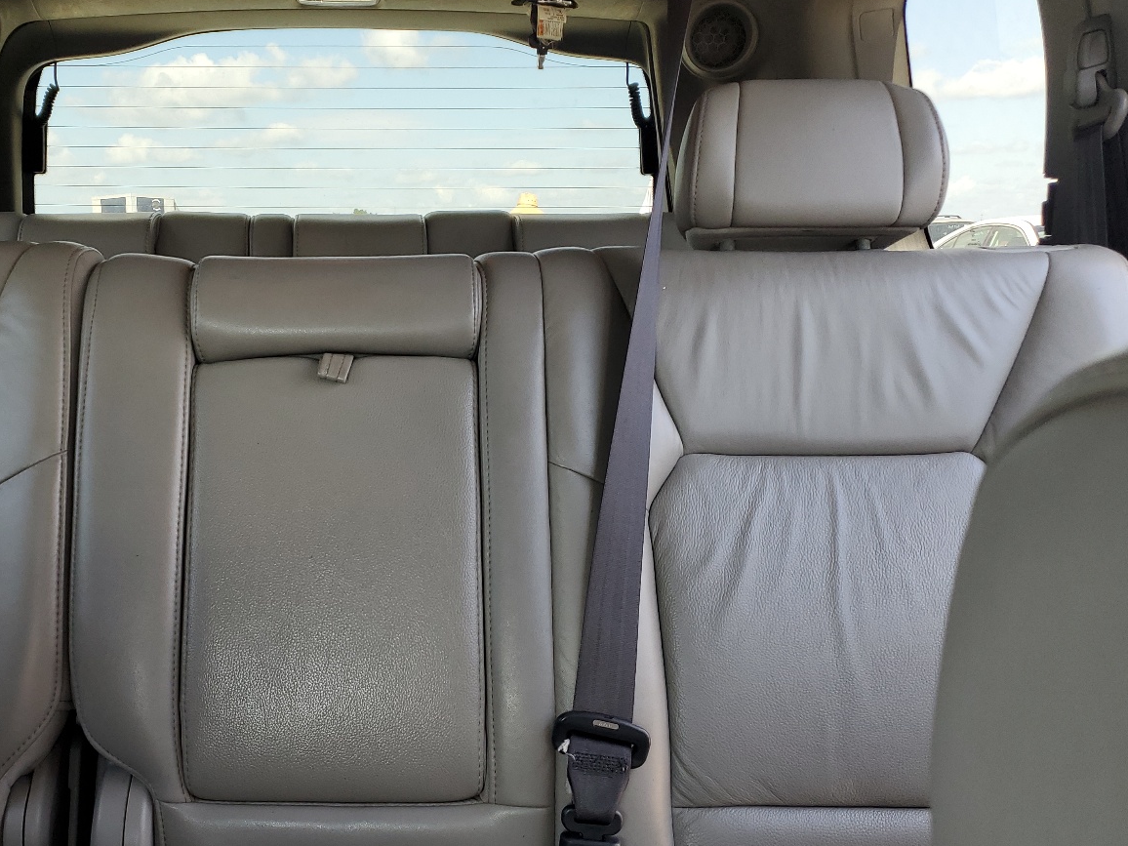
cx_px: 355
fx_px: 1173
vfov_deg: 39.5
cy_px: 499
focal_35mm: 36
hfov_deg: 50.2
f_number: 1.5
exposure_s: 1/189
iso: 50
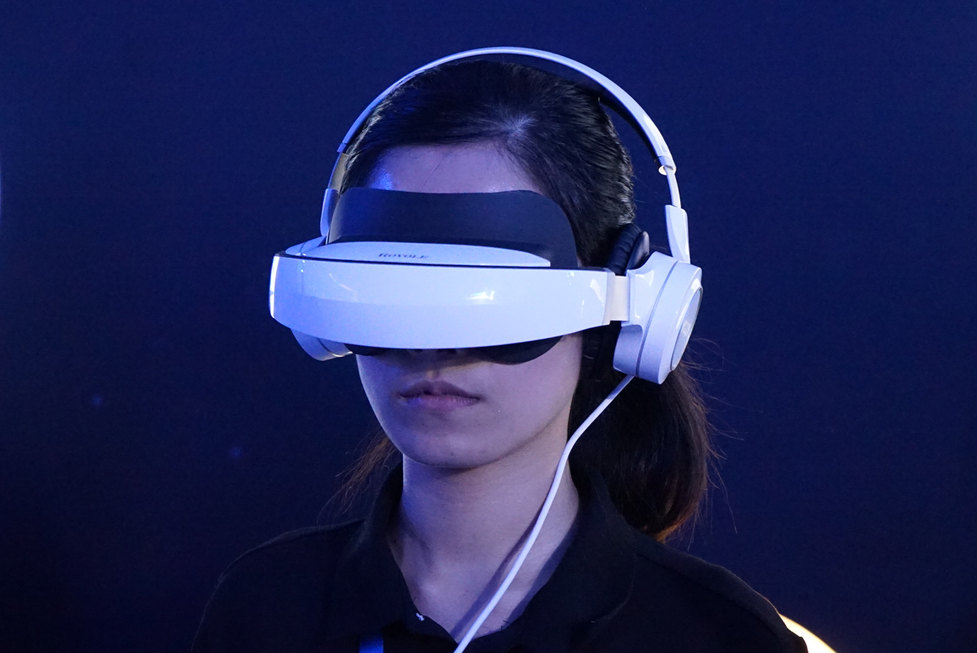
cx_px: 488
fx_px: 2852
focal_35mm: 105
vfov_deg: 13.1
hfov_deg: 19.4
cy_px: 326
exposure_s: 1/80
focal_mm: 70
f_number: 5.6
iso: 6400
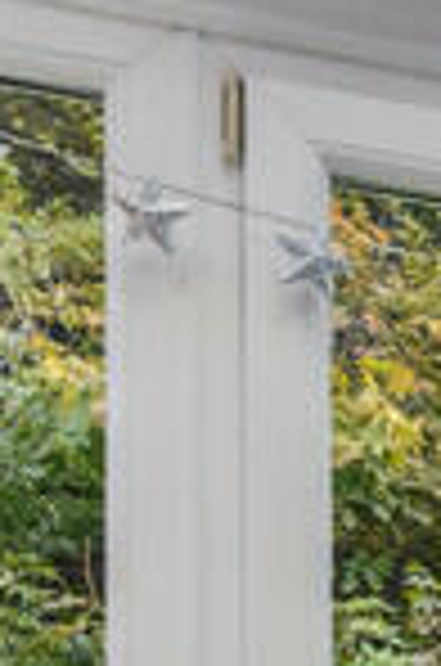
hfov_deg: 9.5
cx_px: 1242
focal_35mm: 118
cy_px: 1136
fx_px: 2178
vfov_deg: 15.4
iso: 640
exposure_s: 1/50
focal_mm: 17
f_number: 6.3
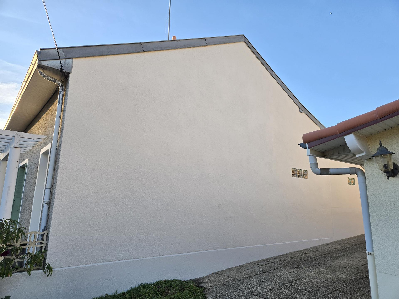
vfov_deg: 58.9
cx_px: 200
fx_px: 265
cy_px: 150
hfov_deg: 73.9
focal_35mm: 23
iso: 80
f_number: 1.8
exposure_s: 1/836
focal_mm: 5.4
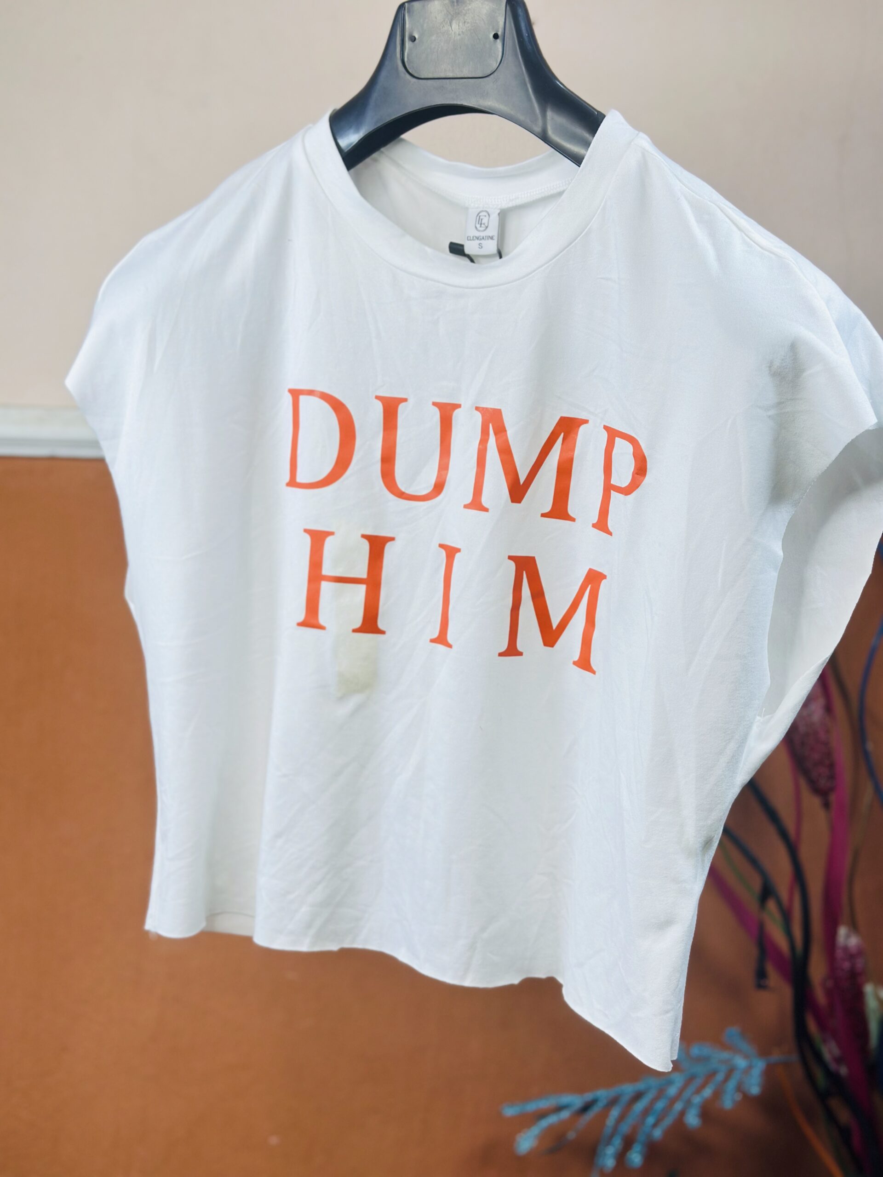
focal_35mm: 48
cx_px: 442
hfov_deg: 30.3
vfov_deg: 39.7
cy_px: 588
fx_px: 1633
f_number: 1.78
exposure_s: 1/100
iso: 64
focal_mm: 6.86
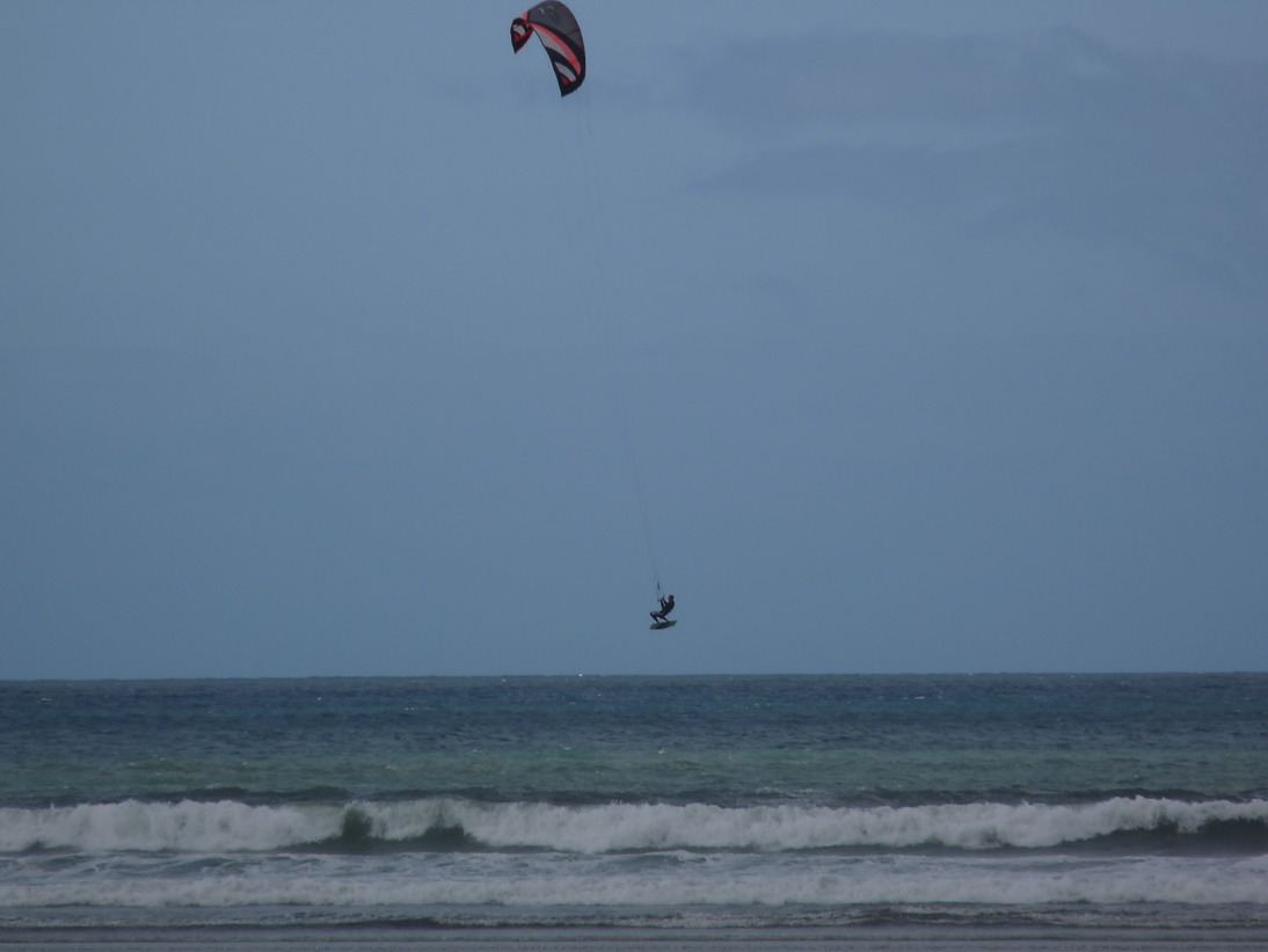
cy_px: 476
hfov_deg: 4.1
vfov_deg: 3.1
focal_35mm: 486
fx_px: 17806
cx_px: 634
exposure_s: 1/400
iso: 100
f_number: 8
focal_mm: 86.4
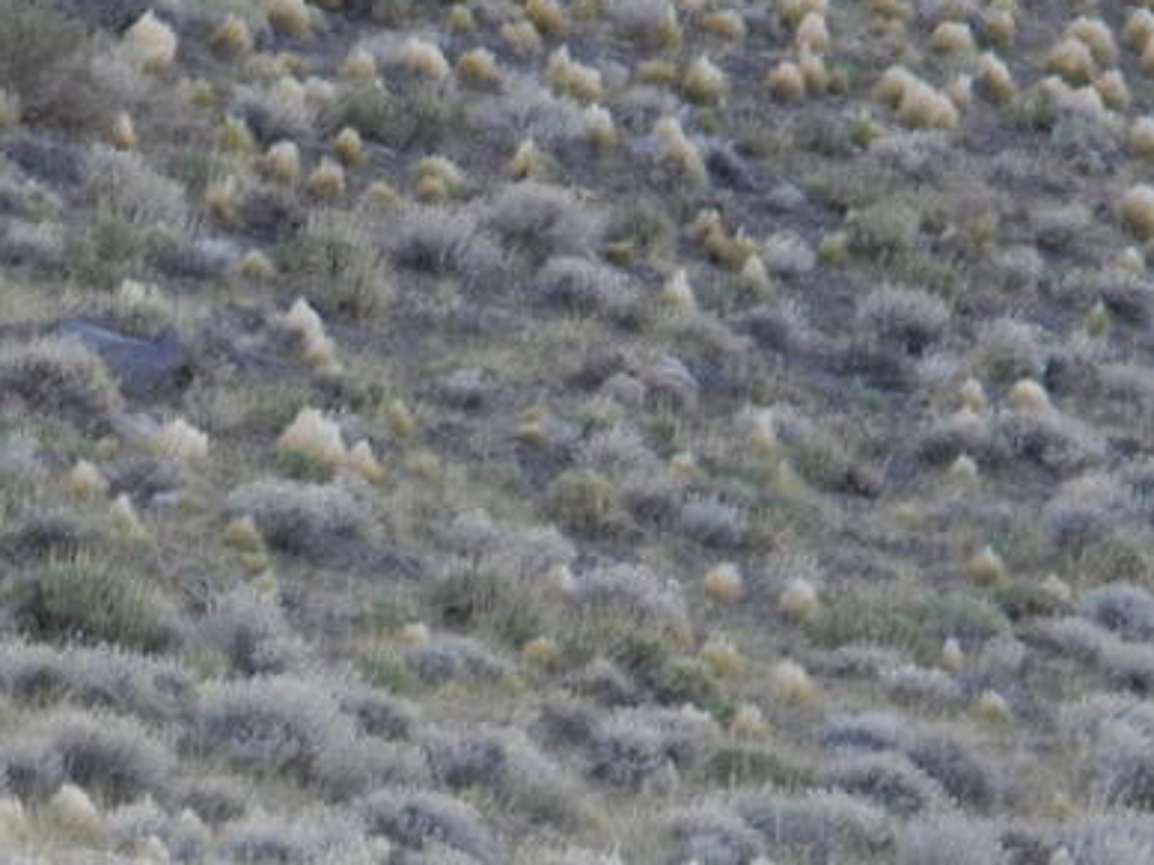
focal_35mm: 528
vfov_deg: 2.8
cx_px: 181
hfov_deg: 3.8
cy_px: 1055
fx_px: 17602
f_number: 5.6
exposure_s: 1/100
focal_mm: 42.6
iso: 400
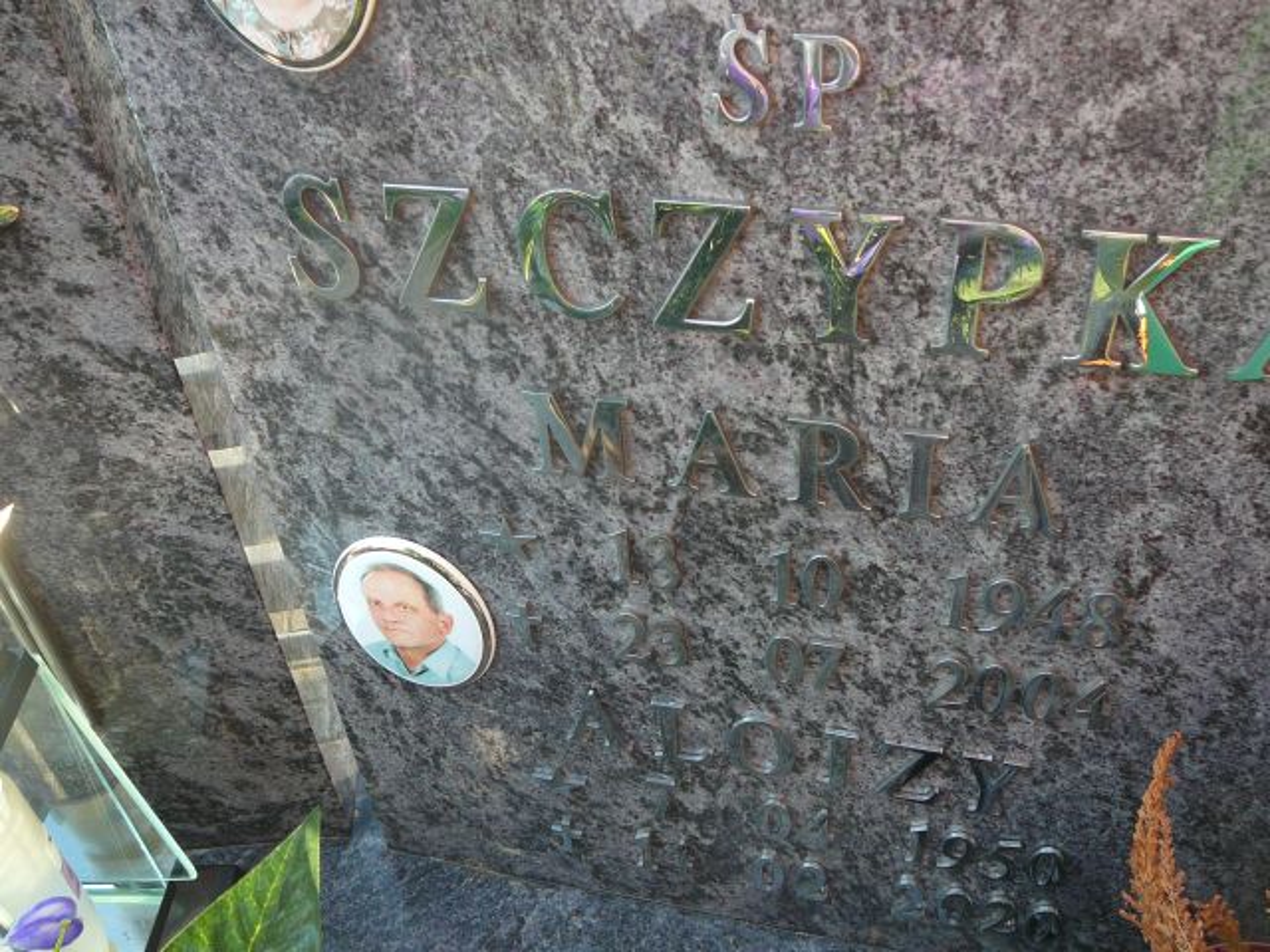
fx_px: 1284
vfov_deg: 40.7
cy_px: 476
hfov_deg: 52.6
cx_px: 635
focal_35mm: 35
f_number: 2.8
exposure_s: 1/60
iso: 80
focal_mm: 5.2
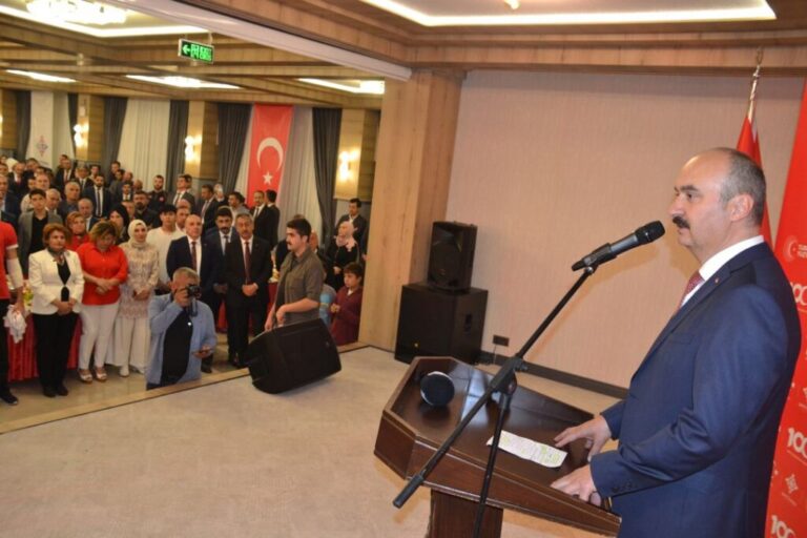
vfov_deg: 43.6
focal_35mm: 30
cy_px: 269
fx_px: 672
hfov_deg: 61.9
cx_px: 404
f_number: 3.5
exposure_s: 1/60
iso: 1400
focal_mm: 20
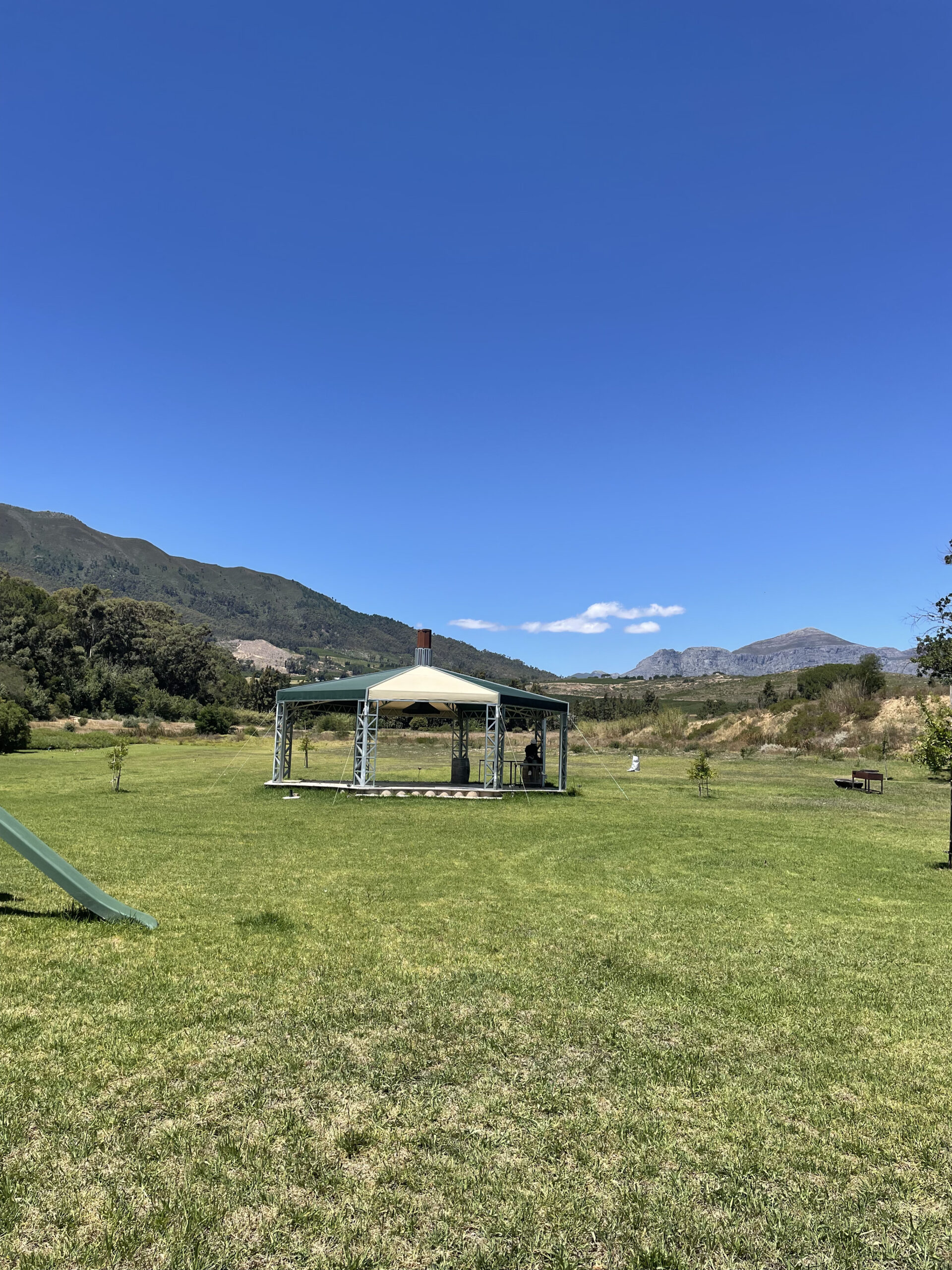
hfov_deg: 53.1
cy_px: 635
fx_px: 953
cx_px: 476
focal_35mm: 26
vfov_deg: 67.3
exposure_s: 1/3300
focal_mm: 4.2
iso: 32
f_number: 1.6
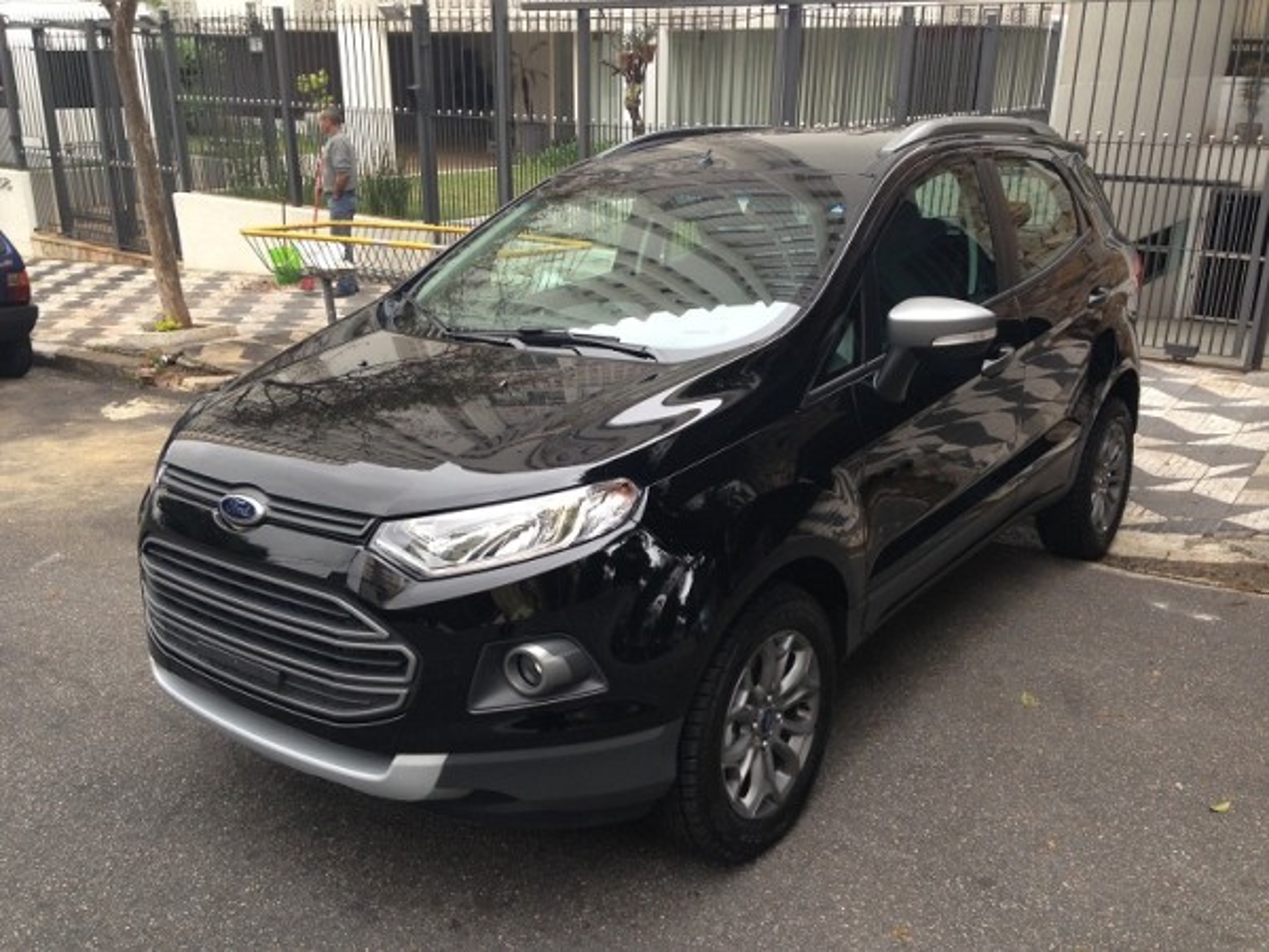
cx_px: 634
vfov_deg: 42.9
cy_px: 476
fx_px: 1210
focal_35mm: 33
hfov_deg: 55.4
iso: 64
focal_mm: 4.13
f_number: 2.4
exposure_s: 1/60
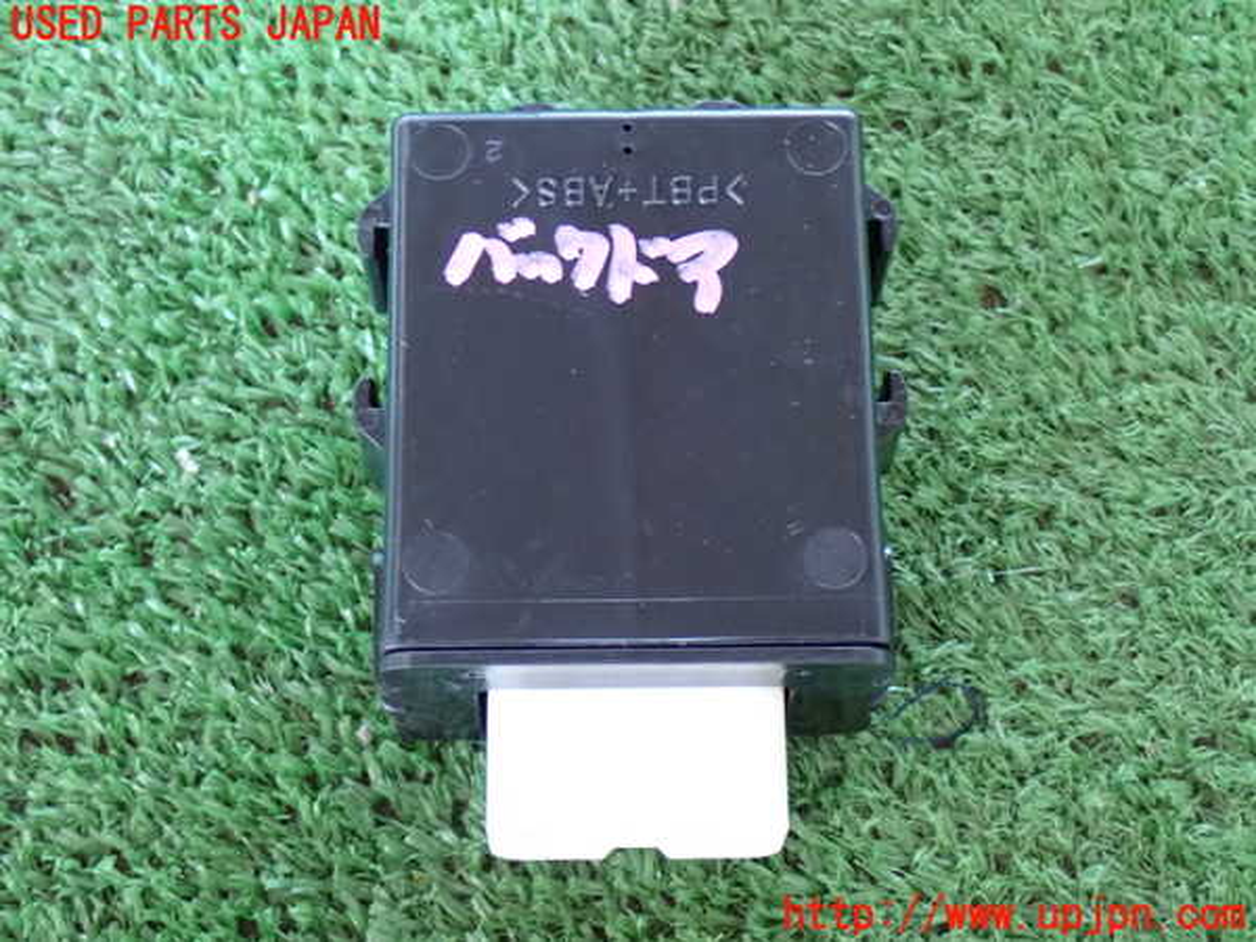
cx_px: 628
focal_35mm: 71
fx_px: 2576
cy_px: 471
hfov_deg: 27.4
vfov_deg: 20.7
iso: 1250
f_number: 3.9
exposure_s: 1/15
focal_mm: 12.73
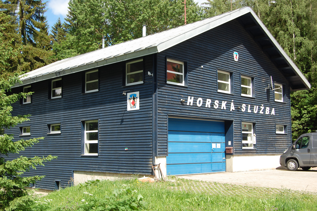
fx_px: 409
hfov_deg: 42.4
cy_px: 106
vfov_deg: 28.9
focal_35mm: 46
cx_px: 158
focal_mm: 31
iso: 200
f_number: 8
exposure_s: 1/200
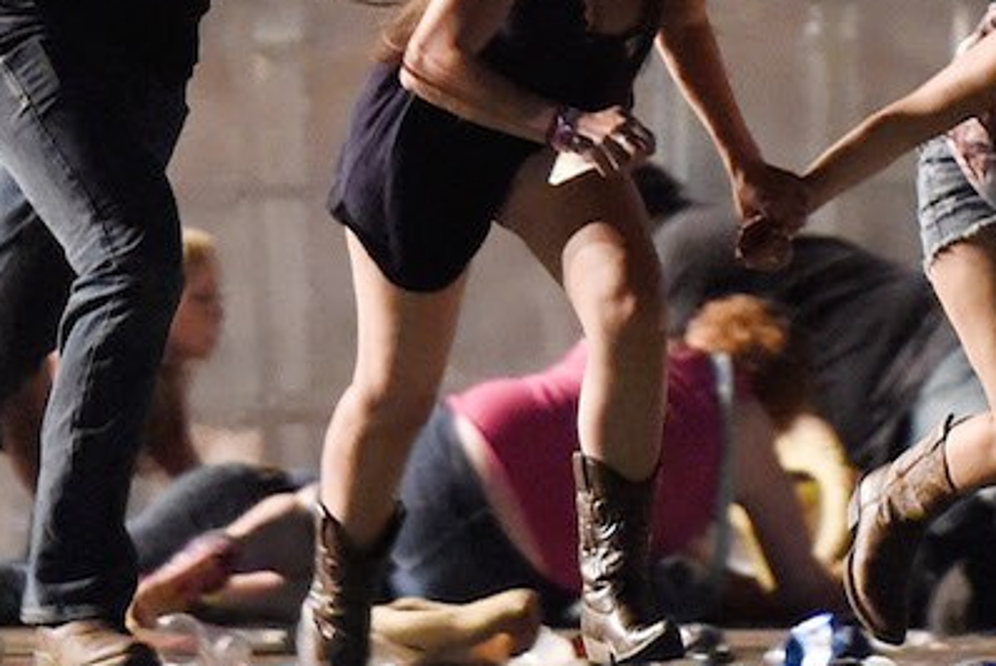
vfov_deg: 2.7
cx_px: 556
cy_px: 95
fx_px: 13898
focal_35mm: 502
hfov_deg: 4.1
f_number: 2.8
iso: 8000
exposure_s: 1/250
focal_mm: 200
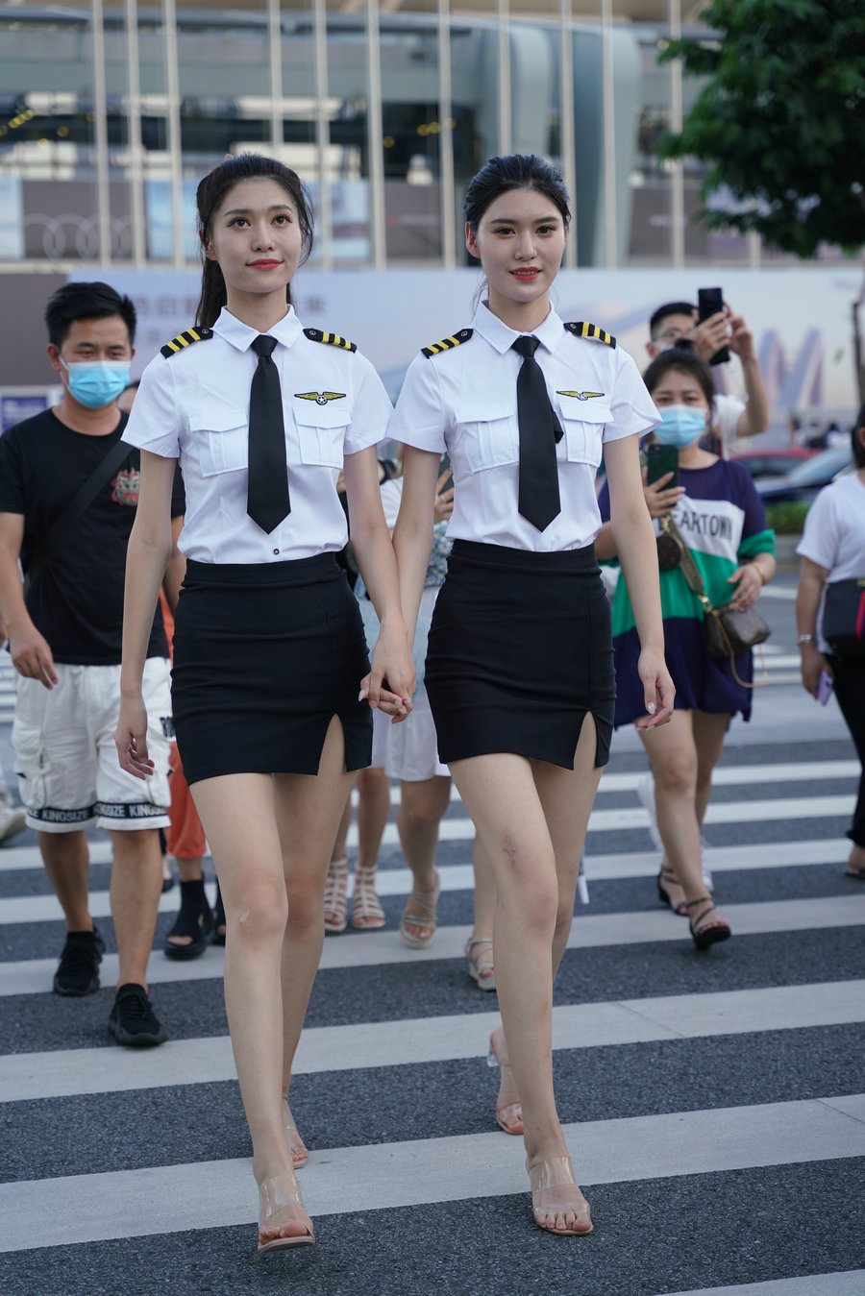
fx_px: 2521
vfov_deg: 28.8
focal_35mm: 70
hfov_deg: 19.5
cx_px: 432
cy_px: 648
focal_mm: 70
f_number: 3.2
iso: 400
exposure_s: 1/500
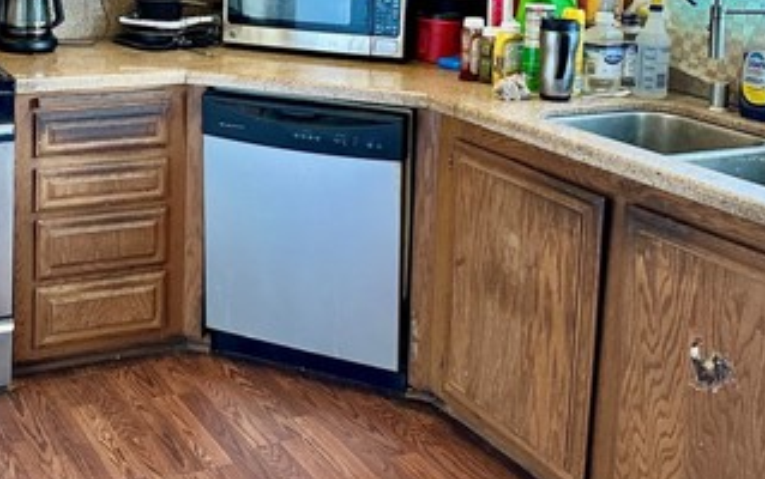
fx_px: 1064
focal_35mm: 51
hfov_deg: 38.2
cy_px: 14
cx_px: 161
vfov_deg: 24.4
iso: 500
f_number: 1.78
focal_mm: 6.86
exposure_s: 1/60
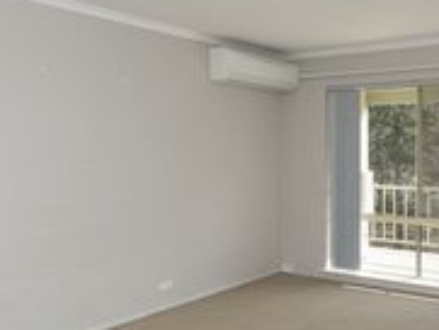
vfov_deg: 40.7
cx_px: 354
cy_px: 152
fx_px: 444
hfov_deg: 49.4
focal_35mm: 35
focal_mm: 14
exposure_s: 1/200
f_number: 8
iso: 200
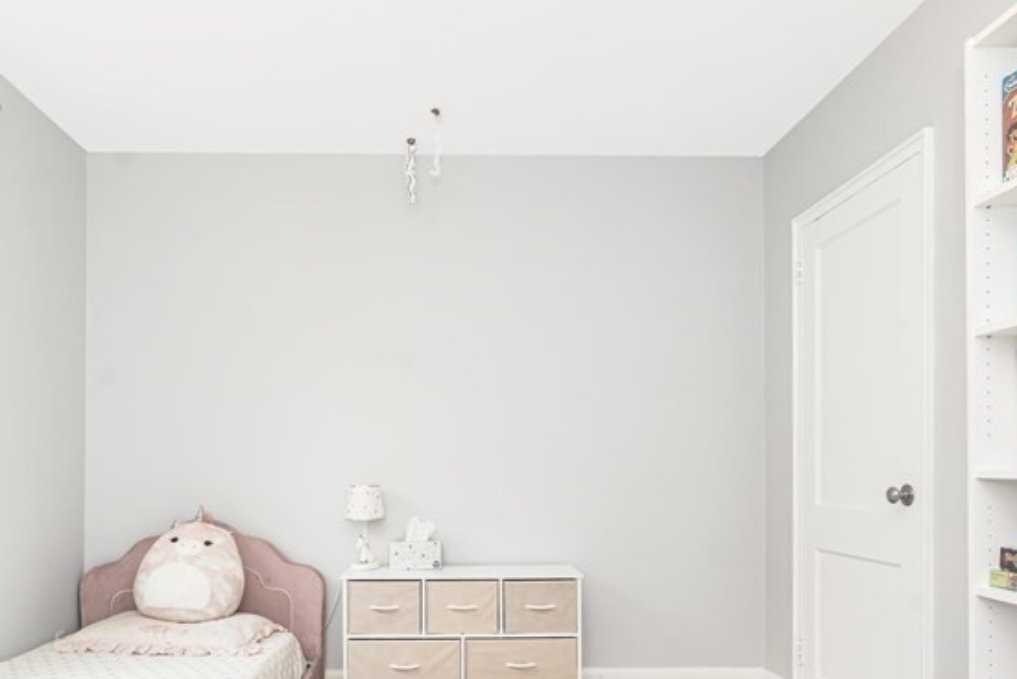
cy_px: 451
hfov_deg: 69.3
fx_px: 735
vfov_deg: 48.8
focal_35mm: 26
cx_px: 473
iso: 1600
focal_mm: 14
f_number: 9
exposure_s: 1/80
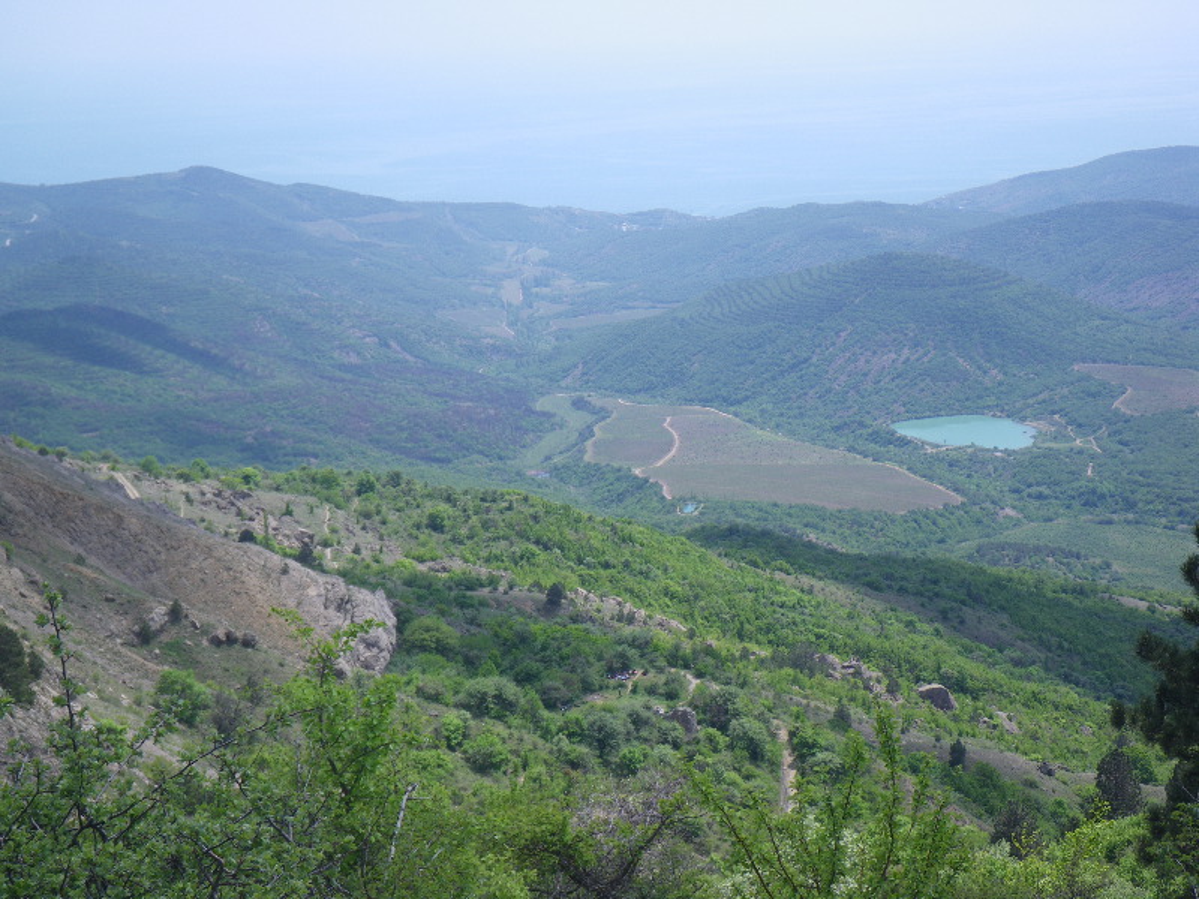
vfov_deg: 23.7
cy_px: 450
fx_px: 2148
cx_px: 600
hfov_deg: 31.2
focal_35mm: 62
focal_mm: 11.1
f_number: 4.6
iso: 50
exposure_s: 1/250
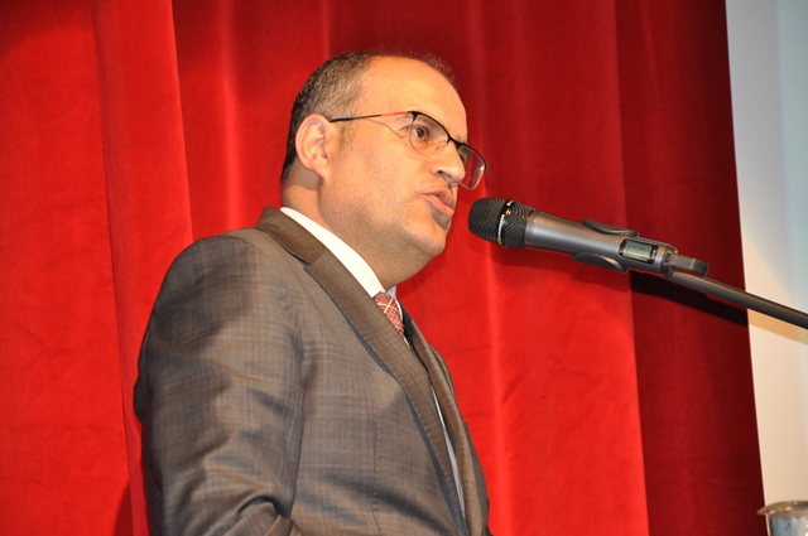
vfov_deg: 8.7
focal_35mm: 158
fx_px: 3530
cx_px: 404
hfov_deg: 13.1
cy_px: 268
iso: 1250
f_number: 5.6
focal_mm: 105
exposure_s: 1/60
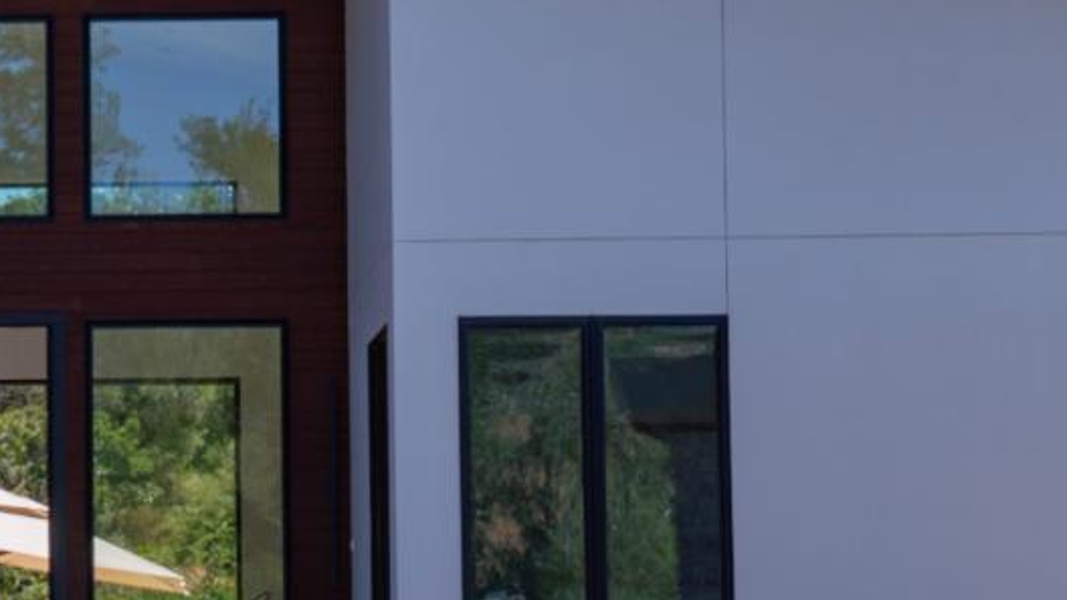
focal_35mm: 137
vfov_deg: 8.9
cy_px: 349
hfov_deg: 15.2
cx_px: -125
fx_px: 3876
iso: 100
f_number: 9
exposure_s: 1/125
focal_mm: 46
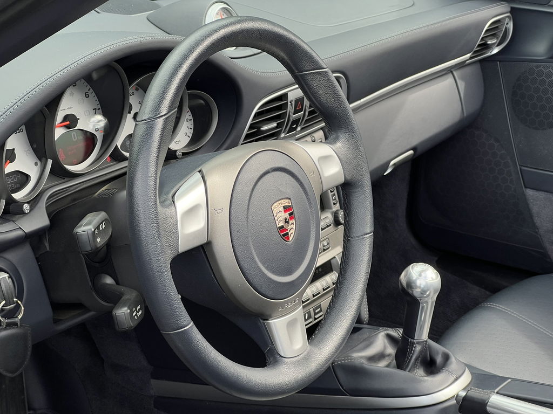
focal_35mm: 77
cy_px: 207
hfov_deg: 25.3
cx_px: 276
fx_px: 1230
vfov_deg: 19.1
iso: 32
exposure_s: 1/135
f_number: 2.8
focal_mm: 9
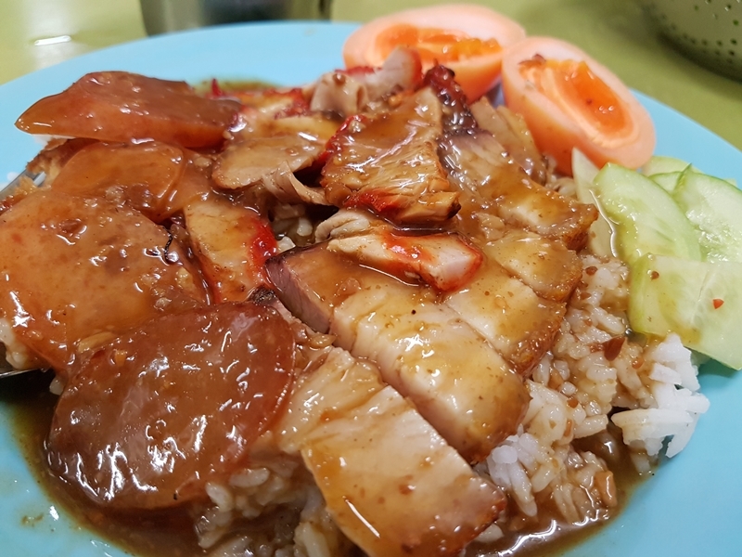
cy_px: 278
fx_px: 557
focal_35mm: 26
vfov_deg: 53.1
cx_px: 371
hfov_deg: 67.3
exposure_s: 1/25
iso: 160
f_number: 1.7
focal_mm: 4.2
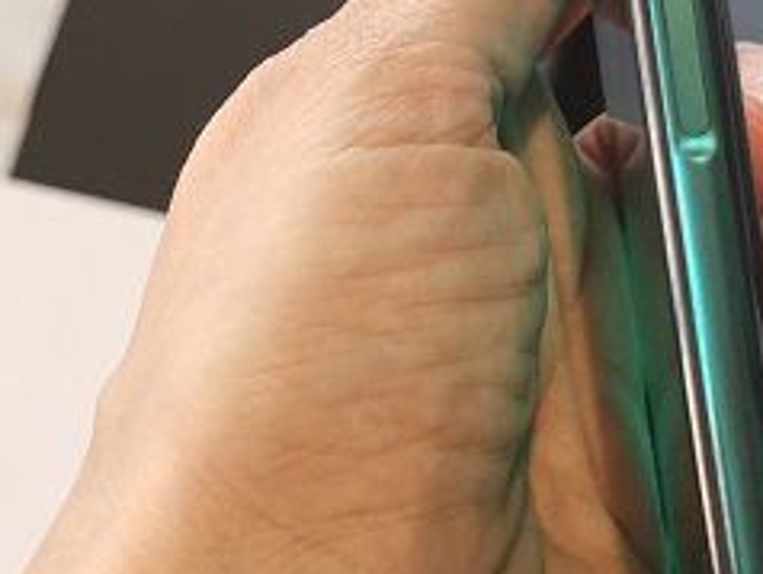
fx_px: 2251
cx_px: 410
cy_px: 178
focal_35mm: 102
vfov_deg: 14.5
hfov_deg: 19.2
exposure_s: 1/100
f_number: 1.6
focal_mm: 5.56
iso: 160
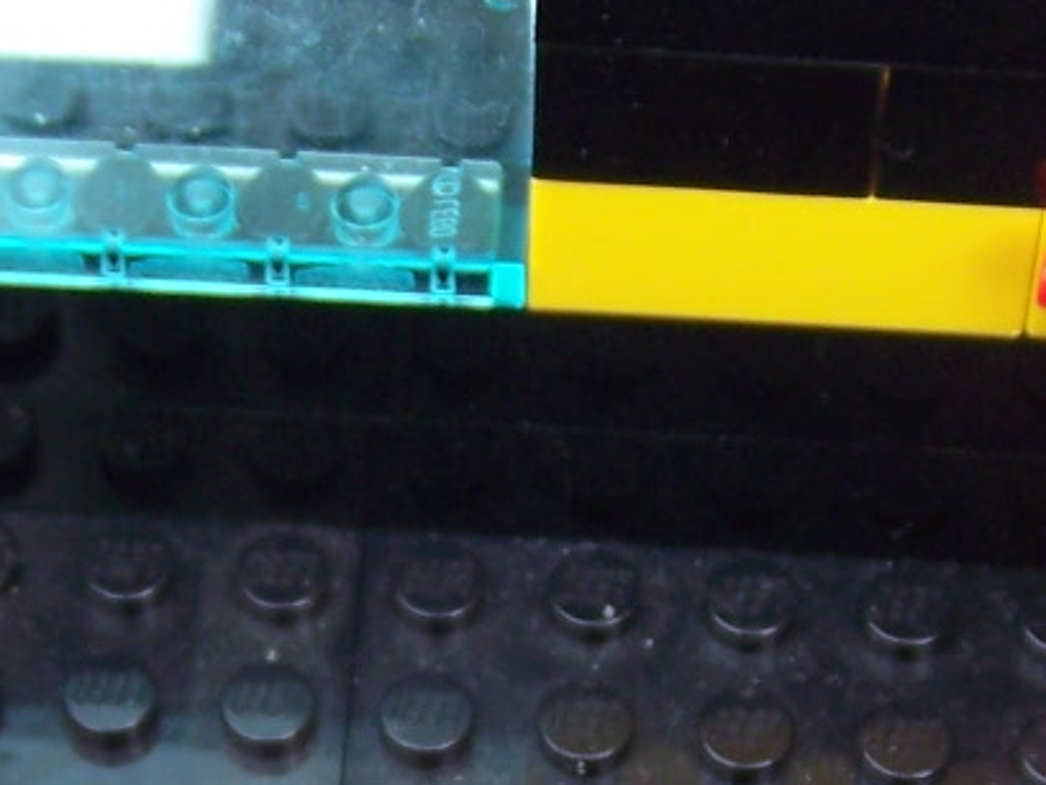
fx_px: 4502
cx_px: 490
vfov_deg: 9.9
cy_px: 829
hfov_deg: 13.3
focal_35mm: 149
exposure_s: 1/125
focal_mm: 6.3
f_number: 2.8
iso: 64
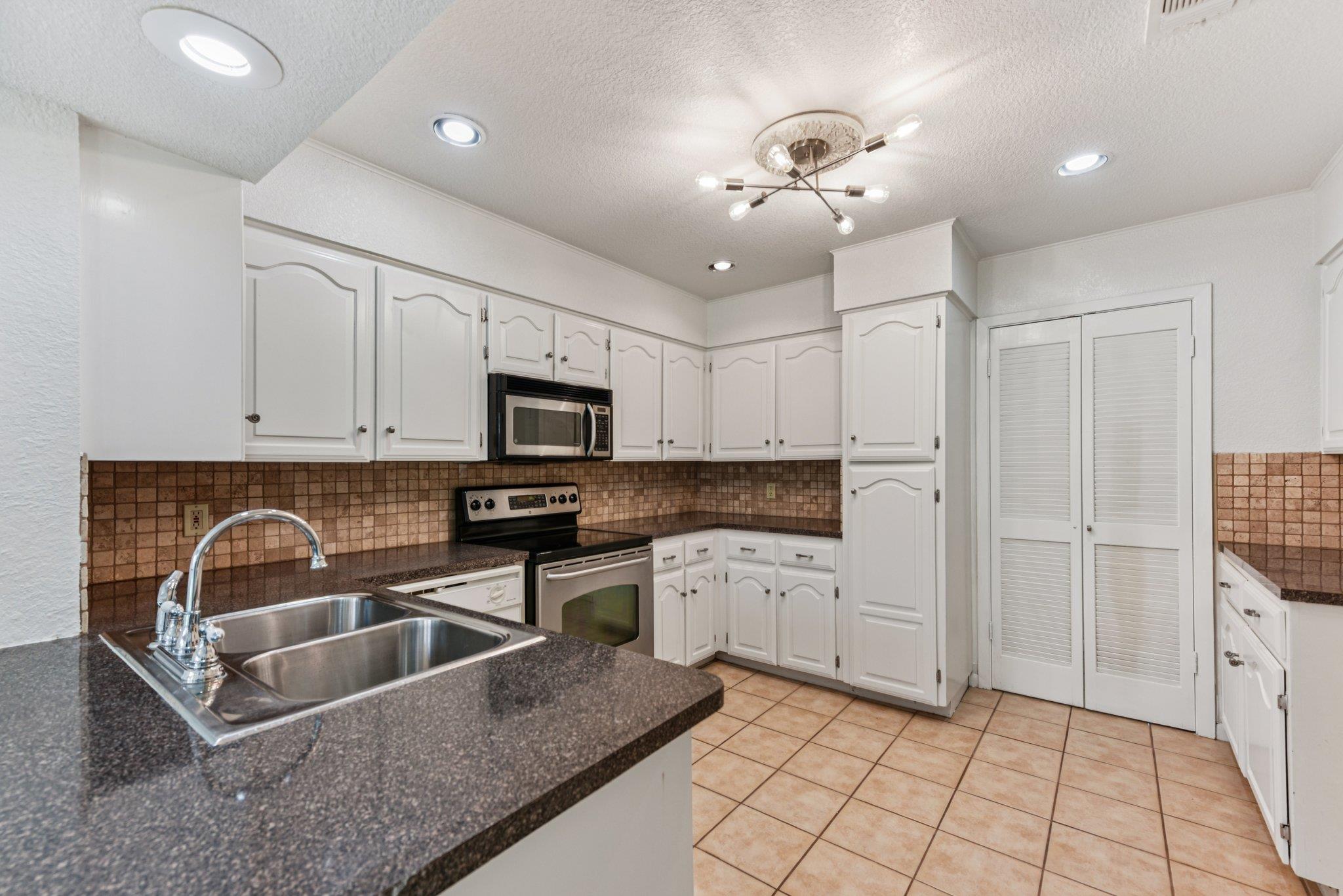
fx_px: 560
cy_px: 448
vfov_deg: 77.3
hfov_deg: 100.4
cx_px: 672
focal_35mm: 15
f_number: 8
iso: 125
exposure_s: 1/8
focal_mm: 15
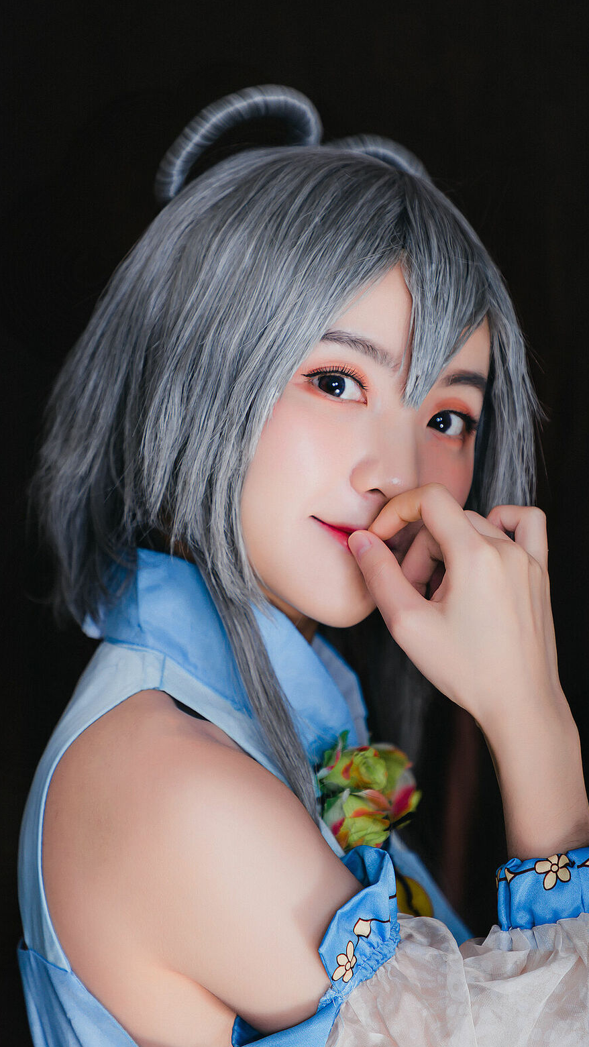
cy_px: 526
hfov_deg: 10.9
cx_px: 290
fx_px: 3082
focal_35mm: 111
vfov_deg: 19.3
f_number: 4
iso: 100
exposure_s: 1/160
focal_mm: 105
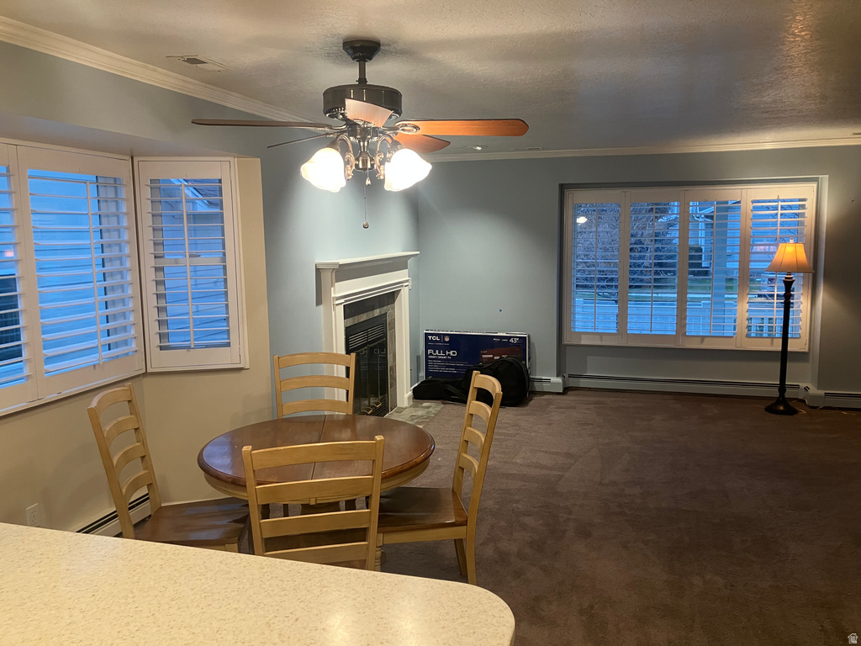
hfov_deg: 63.4
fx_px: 696
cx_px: 430
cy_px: 323
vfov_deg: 49.7
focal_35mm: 28
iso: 160
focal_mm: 3.99
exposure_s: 1/60
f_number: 1.8
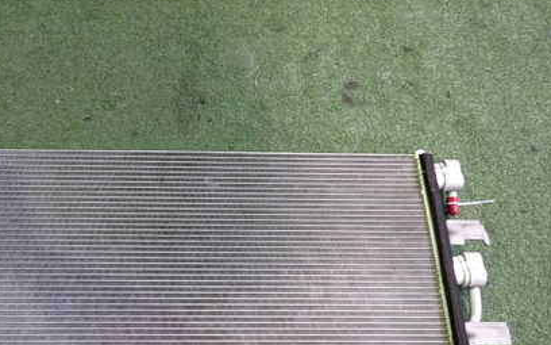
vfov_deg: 32.3
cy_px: 252
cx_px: 153
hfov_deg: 48.8
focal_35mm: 39
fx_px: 586
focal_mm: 4.5
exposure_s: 1/30
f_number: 2
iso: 250
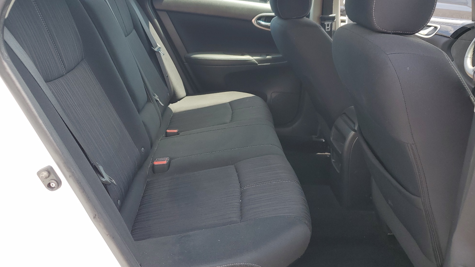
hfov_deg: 66.1
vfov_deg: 40.1
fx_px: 365
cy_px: 115
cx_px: 237
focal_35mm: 29
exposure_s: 1/435
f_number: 1.5
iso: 50
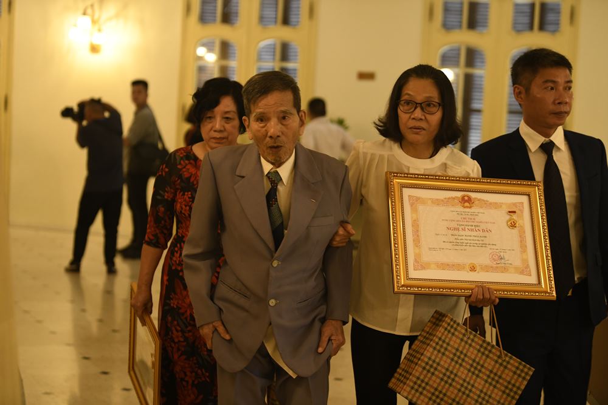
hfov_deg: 28.8
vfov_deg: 19.5
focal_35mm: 70
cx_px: 304
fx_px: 1182
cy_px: 202
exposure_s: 1/200
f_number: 3.2
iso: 2500
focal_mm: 70
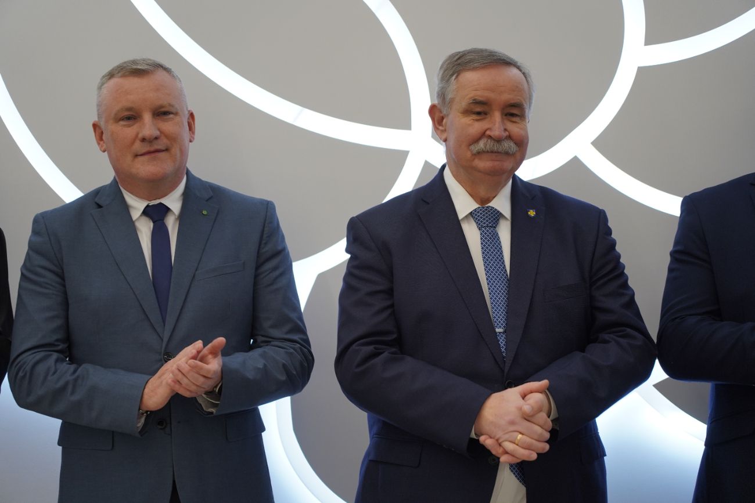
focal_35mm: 99
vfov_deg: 13.8
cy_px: 252
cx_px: 378
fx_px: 2076
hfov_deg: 20.6
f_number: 4
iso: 1000
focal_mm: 99
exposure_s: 1/125
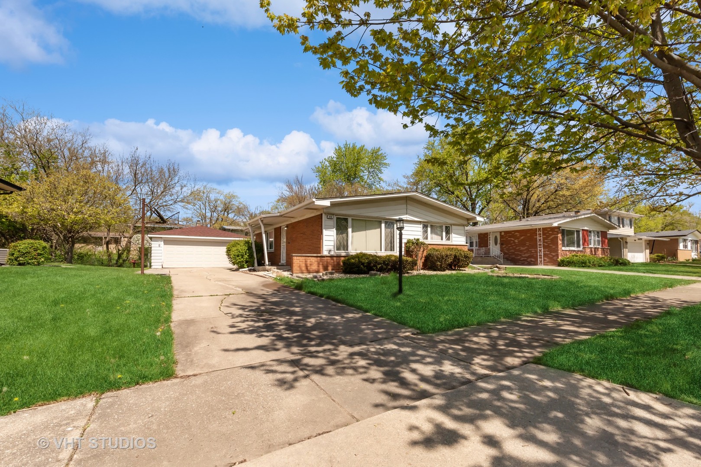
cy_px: 234
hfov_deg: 100.4
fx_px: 292
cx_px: 350
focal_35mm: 15
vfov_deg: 77.3
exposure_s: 1/2000
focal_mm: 15
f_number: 11
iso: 250
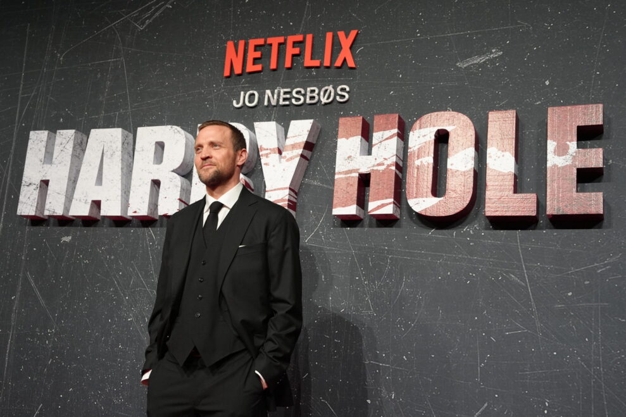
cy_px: 208
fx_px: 782
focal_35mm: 45
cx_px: 313
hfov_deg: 43.6
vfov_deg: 29.9
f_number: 4
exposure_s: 1/160
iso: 3200
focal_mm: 45
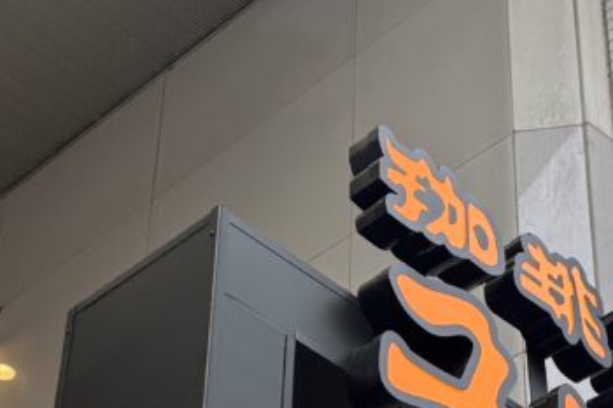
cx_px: 417
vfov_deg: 13.6
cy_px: 419
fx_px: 1685
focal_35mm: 99
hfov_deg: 20.5
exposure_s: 1/462
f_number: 1.6
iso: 64
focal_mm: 5.96
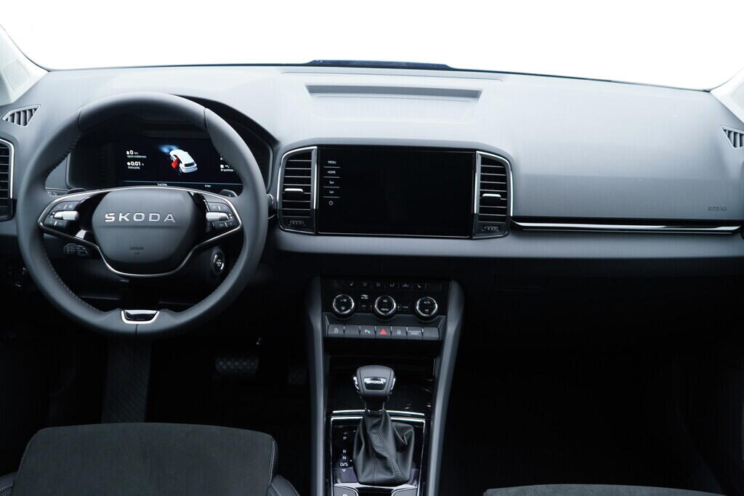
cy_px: 248
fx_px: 744
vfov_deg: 36.9
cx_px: 372
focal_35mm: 36
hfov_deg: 53.1
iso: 320
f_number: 2.8
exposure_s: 1/40
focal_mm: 24
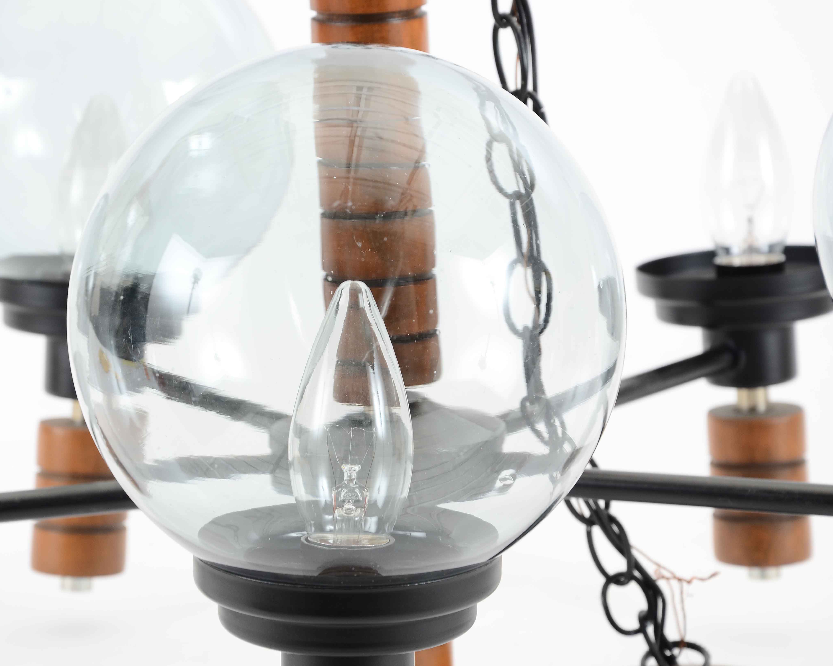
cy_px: 333
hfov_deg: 14.2
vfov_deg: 11.3
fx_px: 3353
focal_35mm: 136
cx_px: 349
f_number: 7.1
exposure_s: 1/80
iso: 160
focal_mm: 80
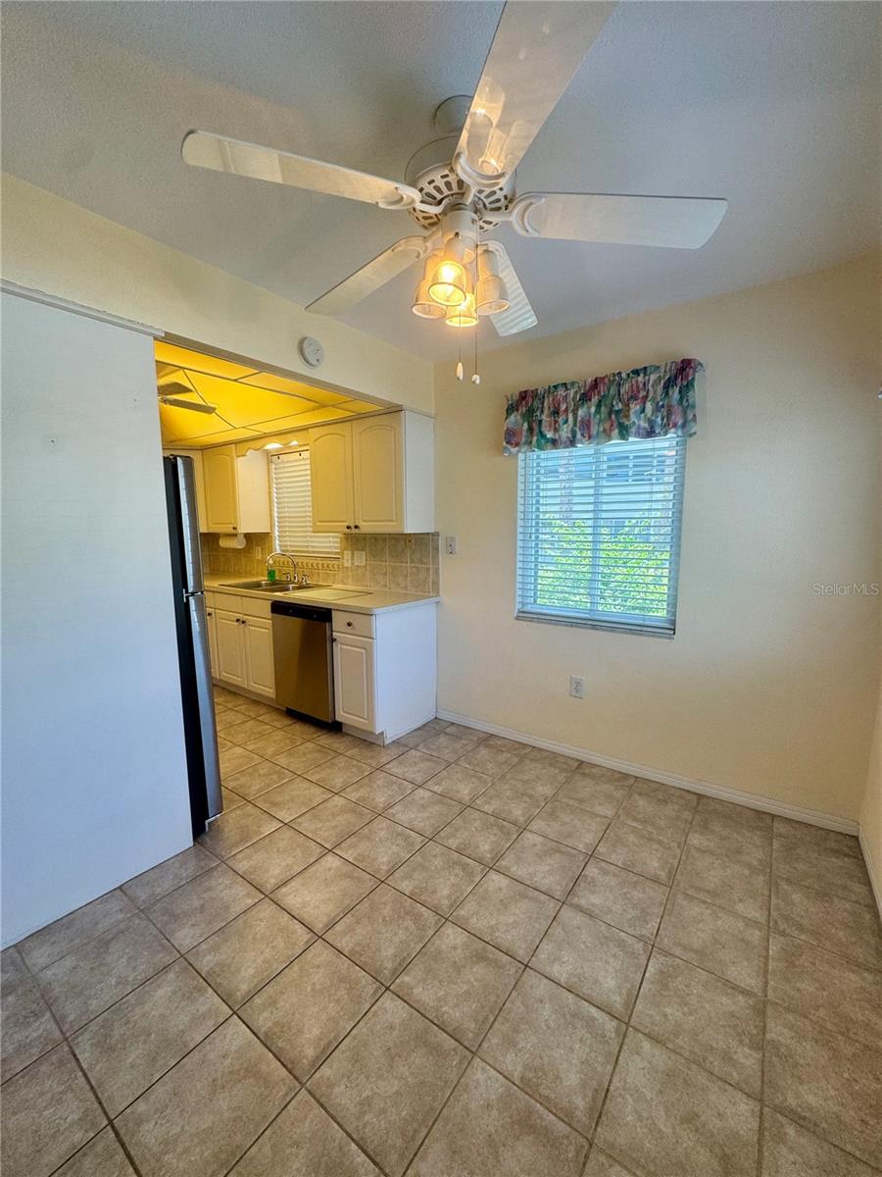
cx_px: 441
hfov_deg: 85.7
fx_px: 476
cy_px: 588
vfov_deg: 102.1
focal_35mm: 14
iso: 125
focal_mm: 2.22
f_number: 2.2
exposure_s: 1/120
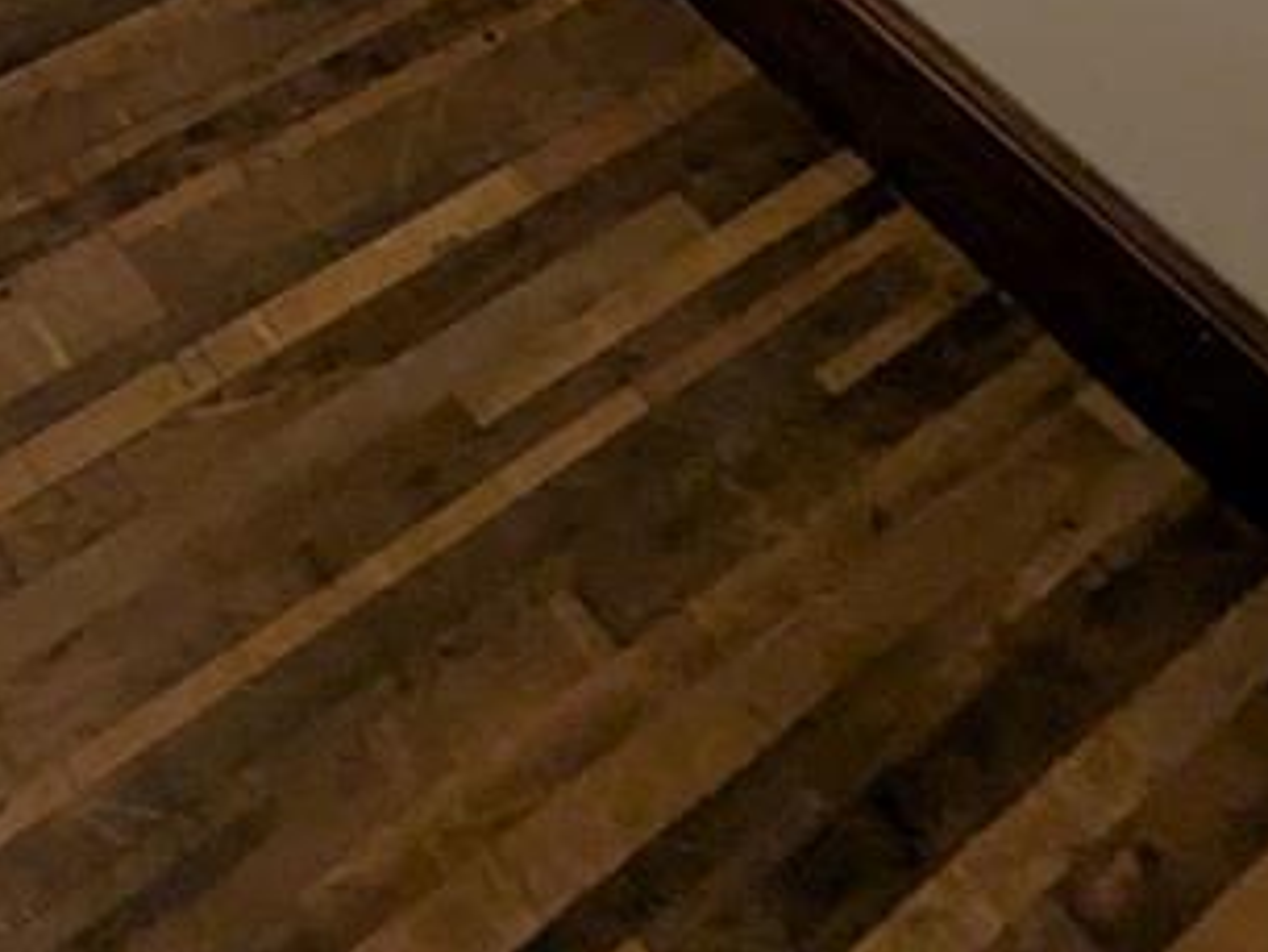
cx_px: -468
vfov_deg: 14.7
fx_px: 2309
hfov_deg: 25.5
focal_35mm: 63
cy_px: -1339
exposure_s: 1/24
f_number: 2.2
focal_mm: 2.35
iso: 145
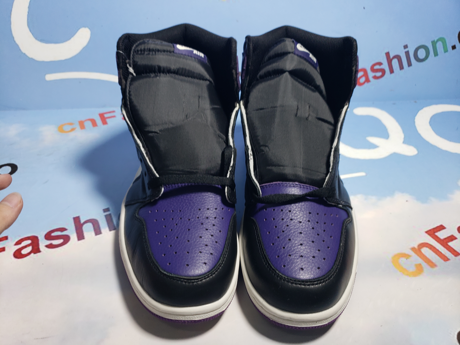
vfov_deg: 53.1
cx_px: 230
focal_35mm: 26
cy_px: 172
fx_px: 346
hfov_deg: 67.3
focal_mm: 4.3
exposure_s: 1/286
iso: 50
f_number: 1.5
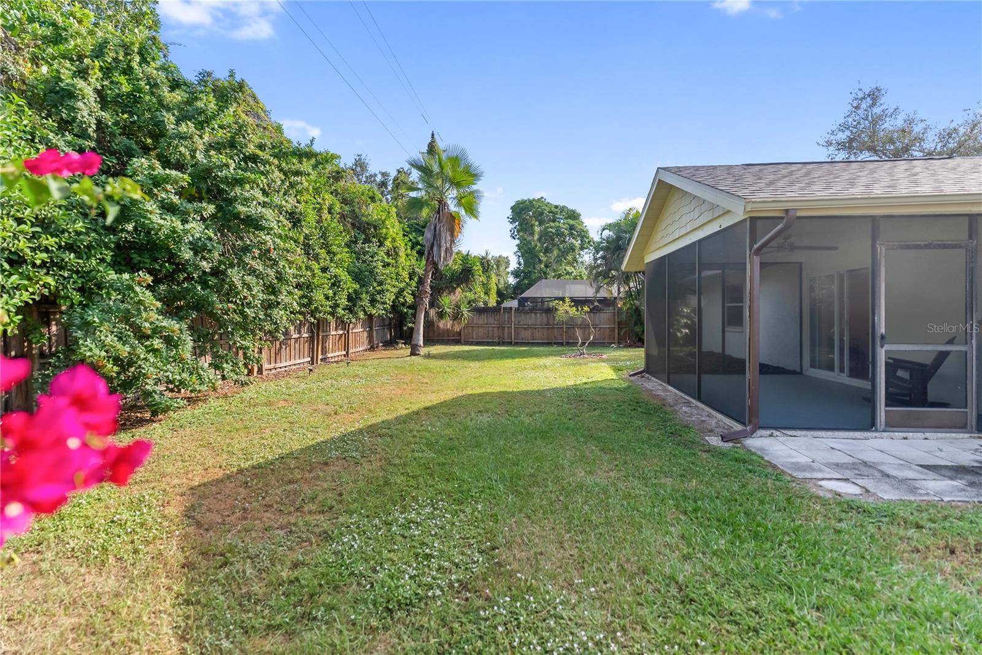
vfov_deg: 73.8
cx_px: 491
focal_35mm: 16
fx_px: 437
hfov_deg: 96.7
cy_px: 328
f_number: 2.8
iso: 160
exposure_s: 1/1250
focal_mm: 16
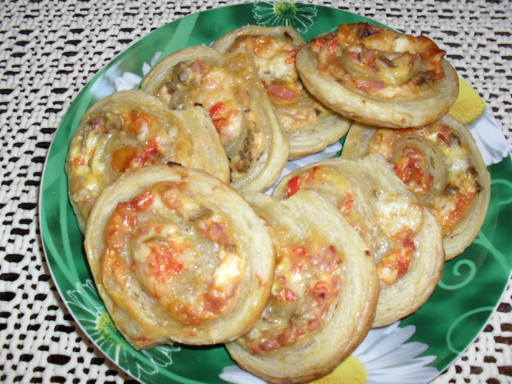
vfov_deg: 39.7
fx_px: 532
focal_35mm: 36
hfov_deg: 51.4
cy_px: 197
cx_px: 253
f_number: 3.2
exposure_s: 1/45
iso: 200
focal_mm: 6.3
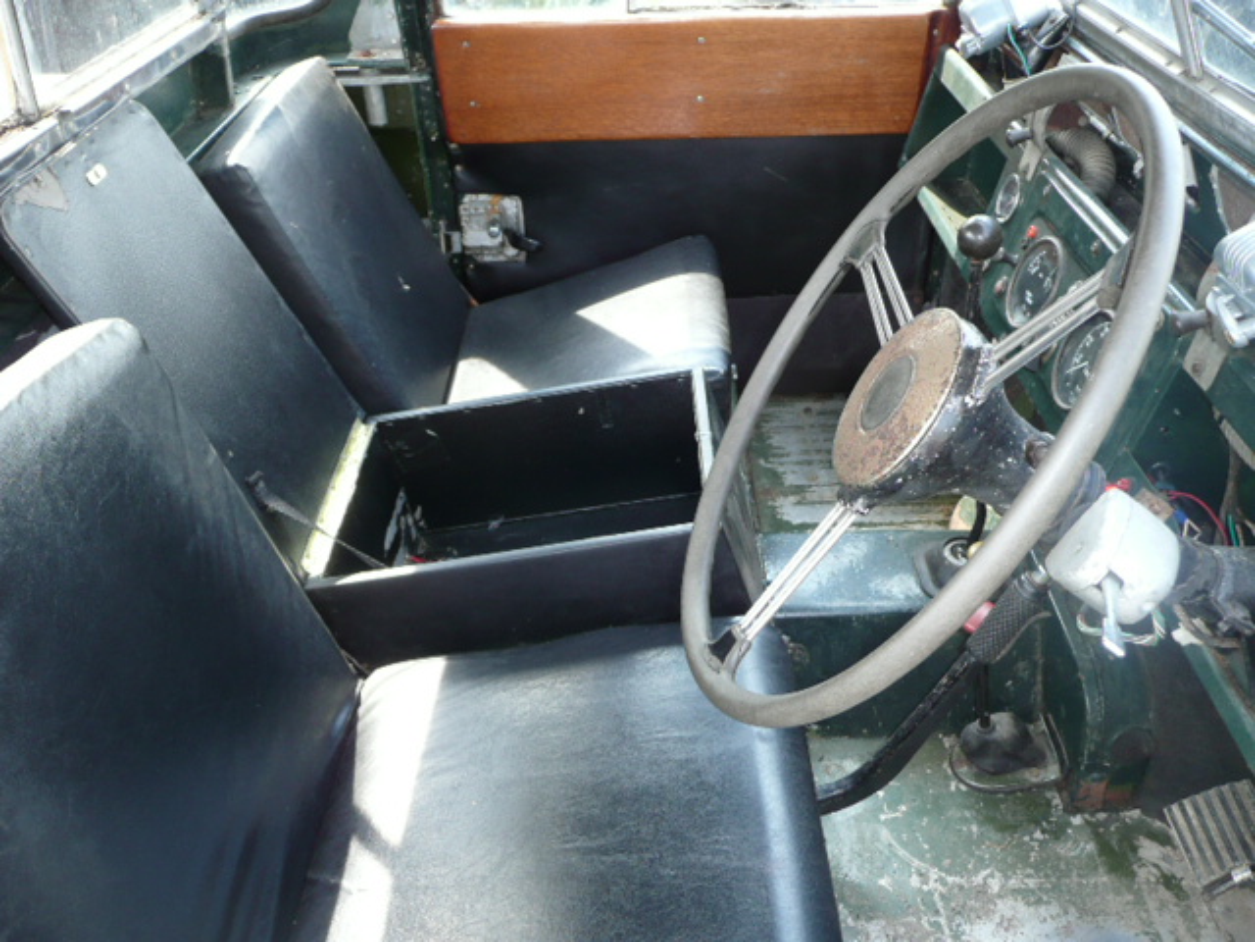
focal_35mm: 28
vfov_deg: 49.7
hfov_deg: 63.4
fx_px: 1015
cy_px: 471
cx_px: 628
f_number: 3.3
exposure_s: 1/30
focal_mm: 4.6
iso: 100
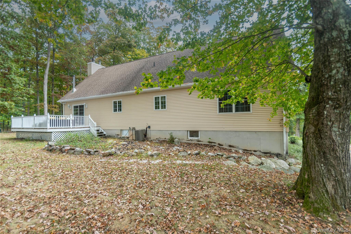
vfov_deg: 77.3
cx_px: 176
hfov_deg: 100.4
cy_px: 117
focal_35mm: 15
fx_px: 146
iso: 100
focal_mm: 10
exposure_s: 1/80
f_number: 4.5
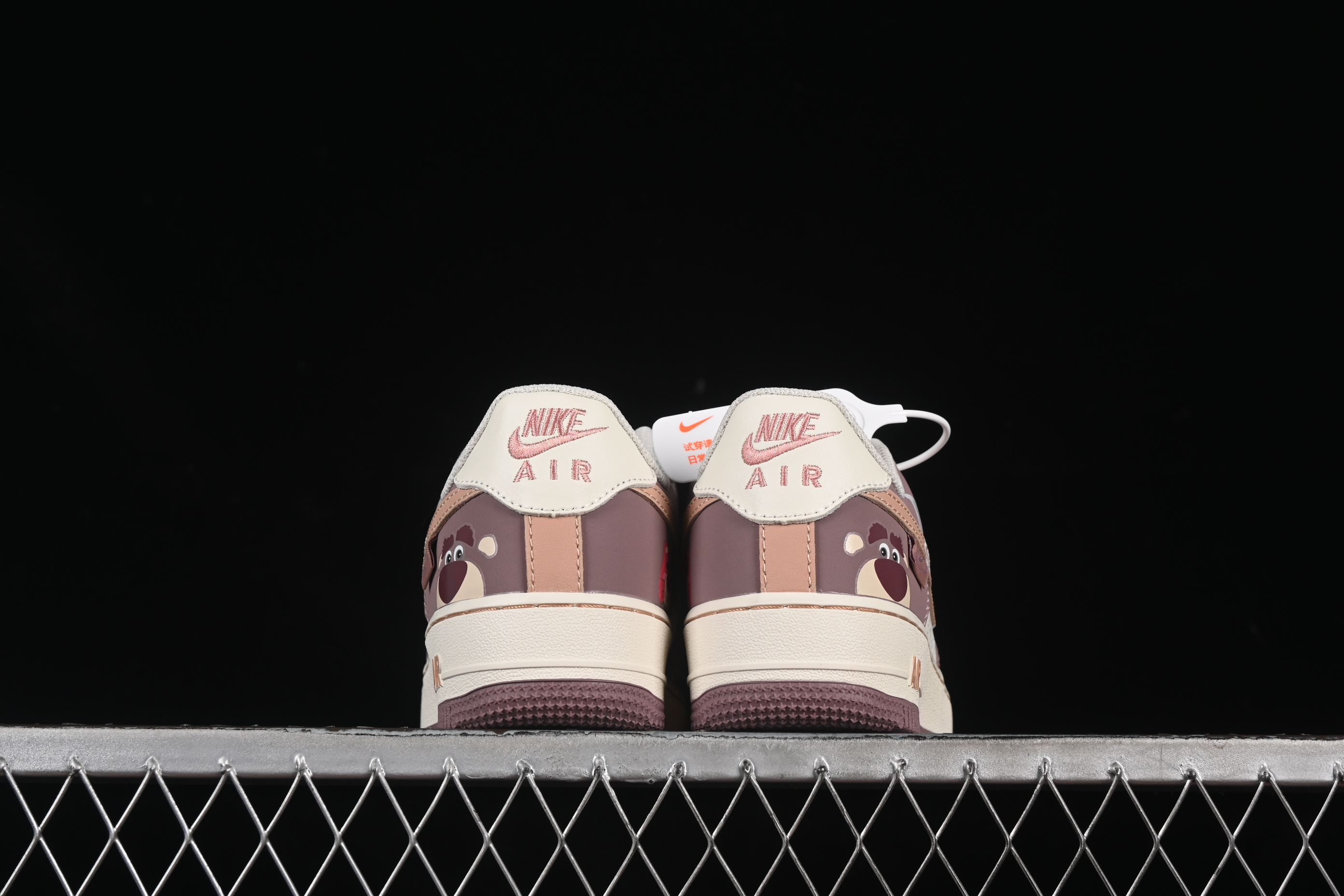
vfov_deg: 18.2
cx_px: 672
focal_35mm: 75
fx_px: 2800
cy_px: 448
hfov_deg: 27.0
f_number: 8
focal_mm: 50
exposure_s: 1/80
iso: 160
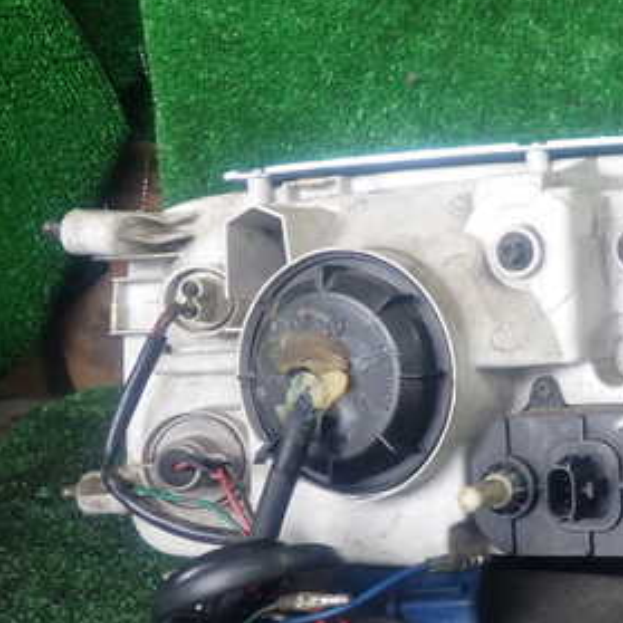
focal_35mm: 57
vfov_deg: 30.0
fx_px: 1161
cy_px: 360
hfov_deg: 27.8
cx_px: 663
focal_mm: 5.4
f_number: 2.3
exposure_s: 1/30
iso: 200
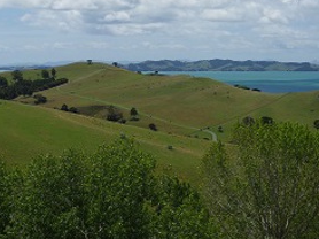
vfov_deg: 20.1
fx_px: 672
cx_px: 122
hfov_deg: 26.6
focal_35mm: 73
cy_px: 79
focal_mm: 31
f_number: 4.5
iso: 100
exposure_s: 1/1250
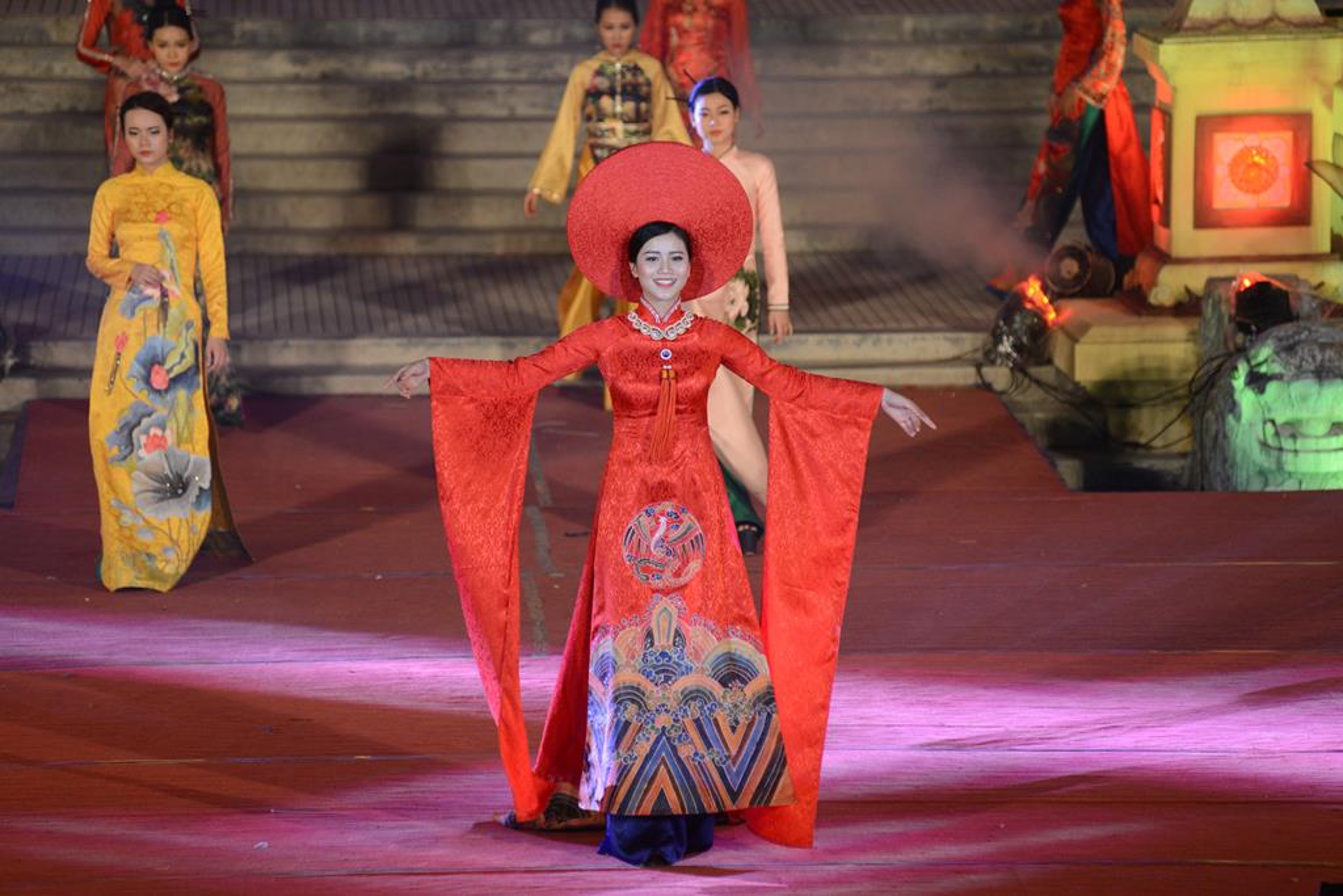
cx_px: 672
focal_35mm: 200
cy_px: 448
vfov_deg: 6.9
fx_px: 7462
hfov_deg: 10.3
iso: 2000
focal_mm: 200
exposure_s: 1/640
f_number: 4
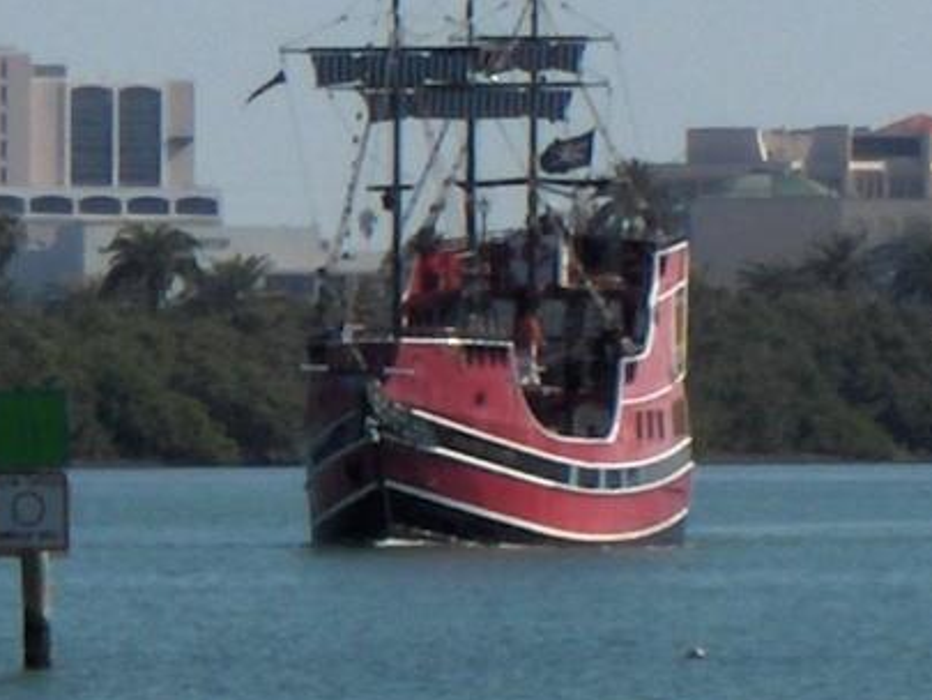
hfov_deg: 13.3
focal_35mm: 148
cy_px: 327
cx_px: 562
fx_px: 3986
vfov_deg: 10.0
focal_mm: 24
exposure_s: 1/312
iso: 100
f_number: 8.4
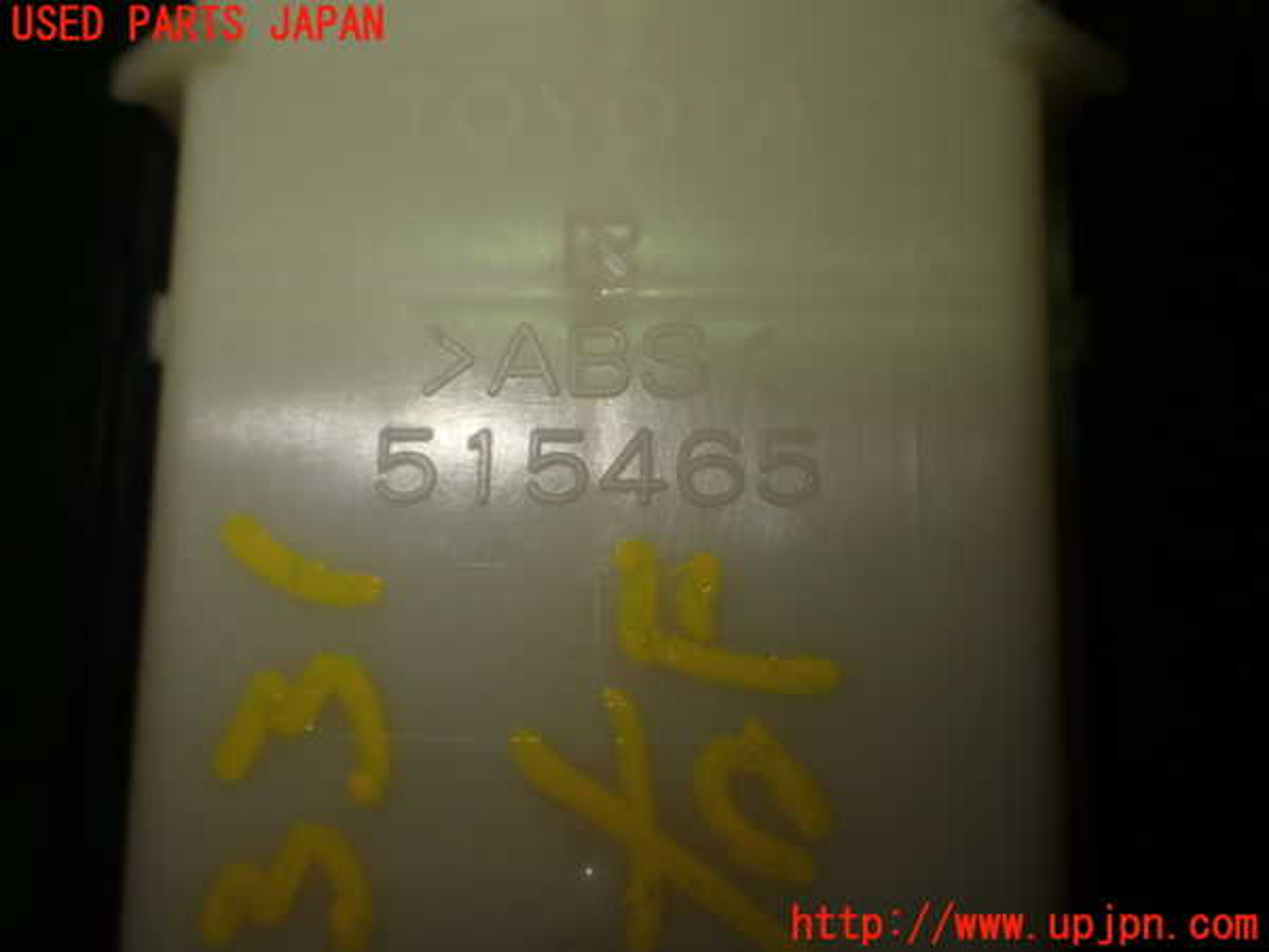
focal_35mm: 38
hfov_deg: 49.0
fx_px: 1393
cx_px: 634
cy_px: 476
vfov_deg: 37.7
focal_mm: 6.83
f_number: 3.5
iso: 100
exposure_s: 1/160
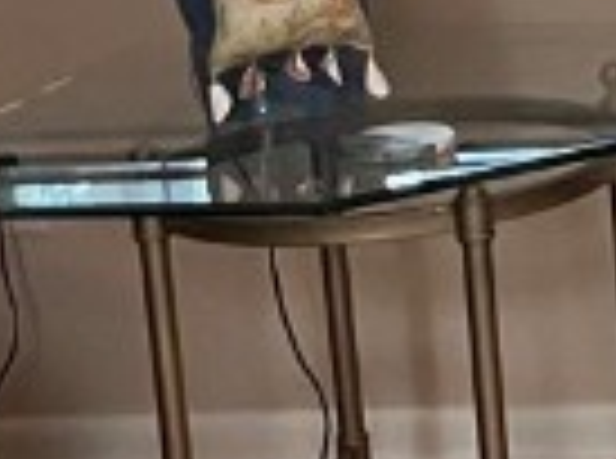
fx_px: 3461
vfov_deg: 7.5
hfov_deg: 9.0
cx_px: 1587
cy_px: -81
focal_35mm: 195
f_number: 1.6
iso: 400
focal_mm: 5.1
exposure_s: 1/40
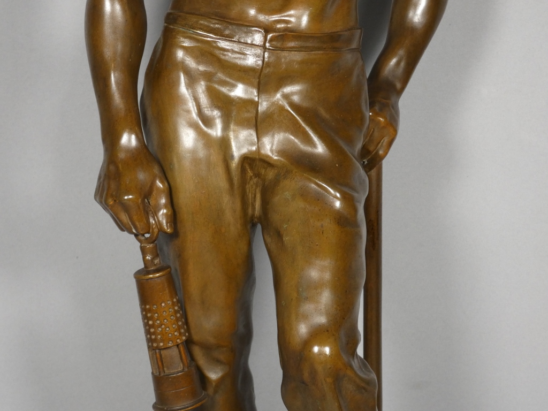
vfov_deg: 17.8
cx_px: 274
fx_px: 1314
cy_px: 206
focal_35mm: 83
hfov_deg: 23.6
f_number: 4.5
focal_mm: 14.8
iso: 250
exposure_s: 1/80
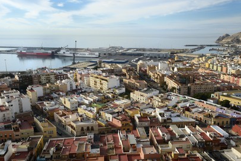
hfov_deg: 57.2
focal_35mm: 33
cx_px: 120
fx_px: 221
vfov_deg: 40.0
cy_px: 81
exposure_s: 1/200
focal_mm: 32
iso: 200
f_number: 11
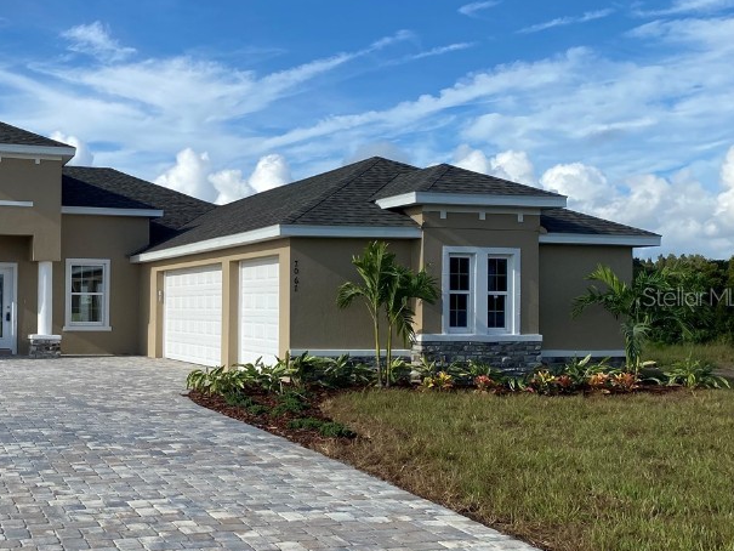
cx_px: 136
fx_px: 933
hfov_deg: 40.9
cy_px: 296
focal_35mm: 44
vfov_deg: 32.9
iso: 32
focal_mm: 4.25
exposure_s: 1/3401
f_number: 1.8
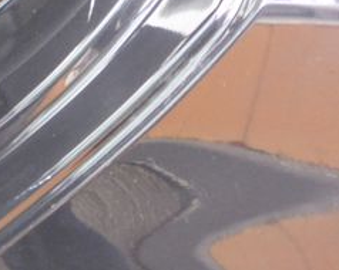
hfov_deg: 14.2
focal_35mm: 109
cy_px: -212
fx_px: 1093
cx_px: -380
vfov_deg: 12.8
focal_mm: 10
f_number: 3.5
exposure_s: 1/40
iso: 800
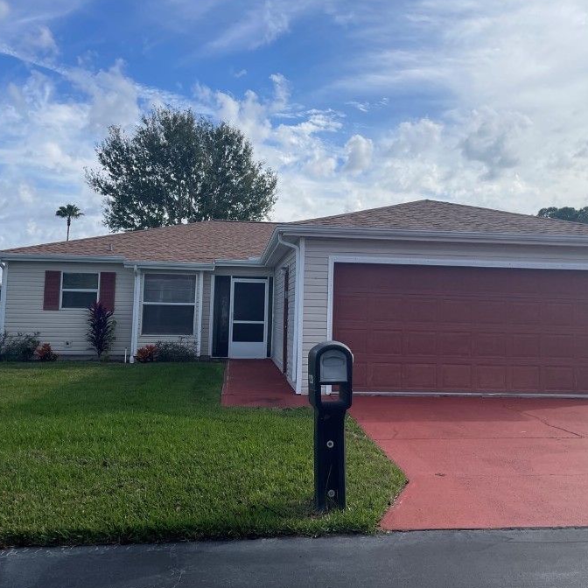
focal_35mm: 35
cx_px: 325
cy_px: 263
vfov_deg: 47.1
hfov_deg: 47.1
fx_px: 673
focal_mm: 4.2
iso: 32
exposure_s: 1/4651
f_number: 1.6
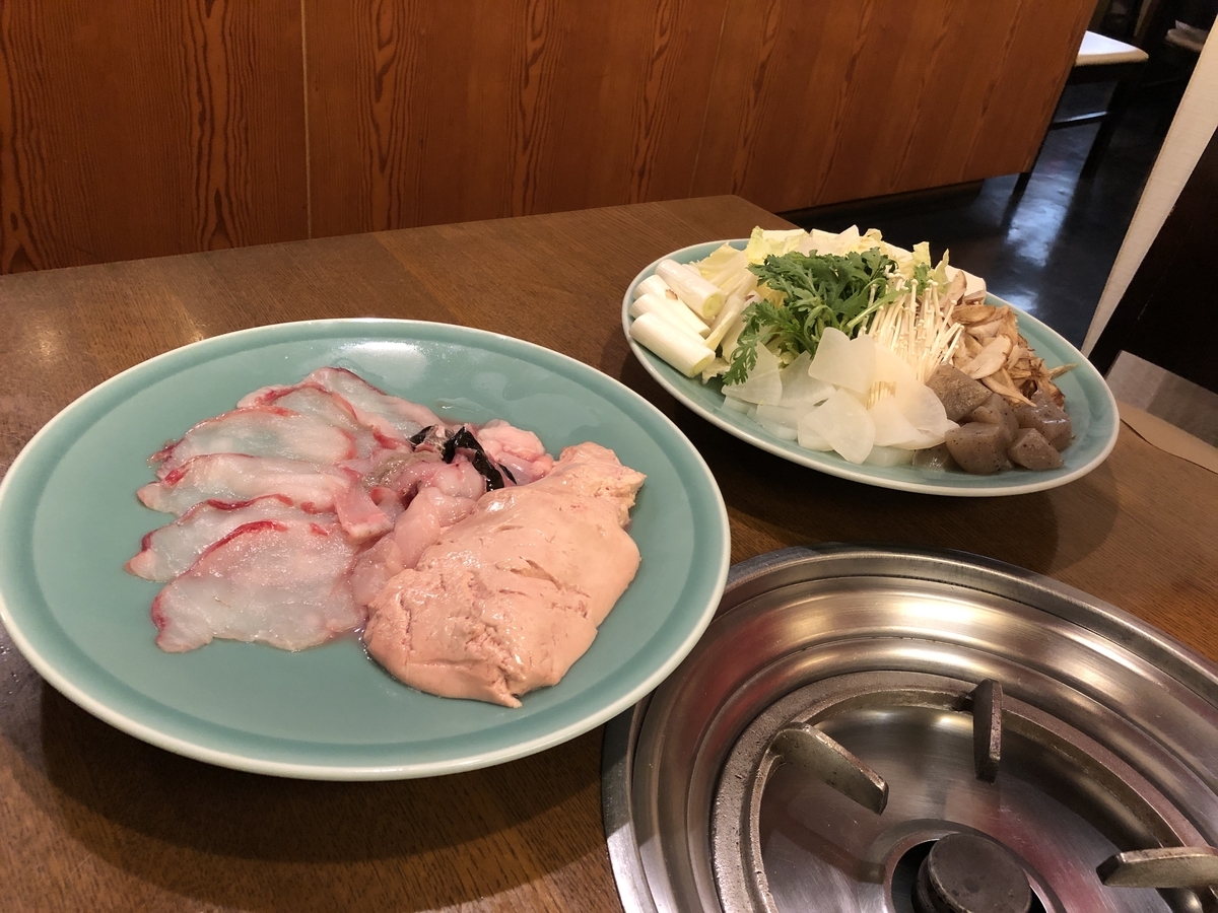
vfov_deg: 49.7
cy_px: 456
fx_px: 985
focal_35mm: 28
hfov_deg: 63.4
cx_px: 609
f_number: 1.8
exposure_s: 1/13
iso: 100
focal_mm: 4
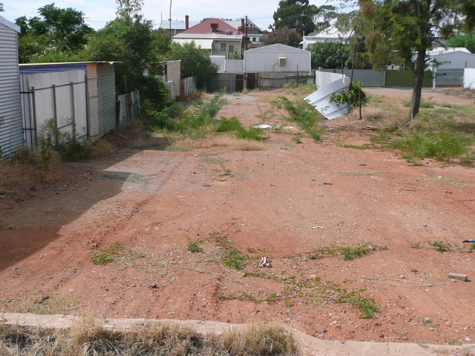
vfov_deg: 33.6
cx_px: 238
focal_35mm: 43
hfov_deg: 43.9
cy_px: 178
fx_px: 590
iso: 100
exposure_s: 1/640
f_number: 4
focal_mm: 7
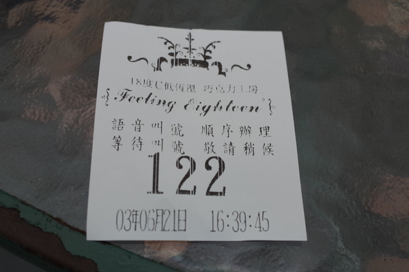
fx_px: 397
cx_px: 204
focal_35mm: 35
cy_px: 136
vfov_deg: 37.8
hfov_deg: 54.5
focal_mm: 18.3
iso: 140
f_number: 5
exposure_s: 1/40
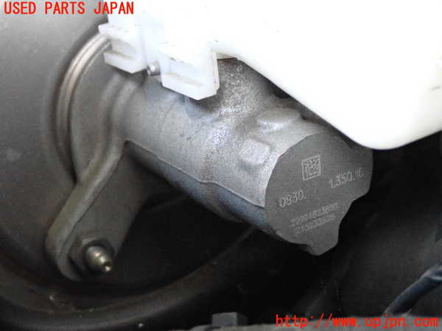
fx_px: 741
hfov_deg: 33.2
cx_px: 221
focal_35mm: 58
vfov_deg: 25.2
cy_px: 166
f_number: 3.5
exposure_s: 1/125
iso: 3200
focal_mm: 10.35
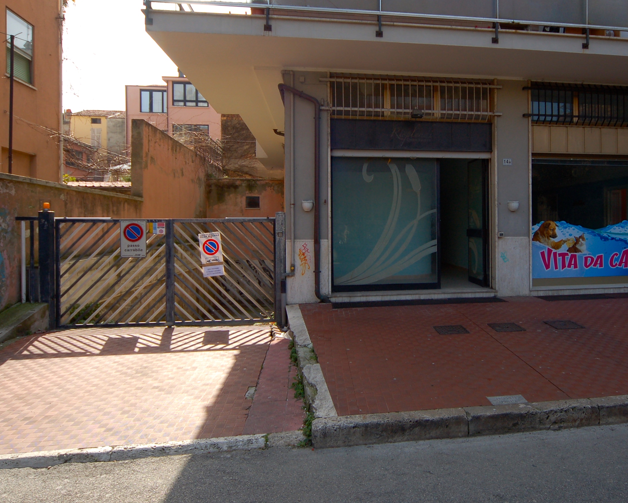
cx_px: 384
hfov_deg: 71.6
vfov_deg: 60.7
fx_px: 428
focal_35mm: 23
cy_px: 219
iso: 250
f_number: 8
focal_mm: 12
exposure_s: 1/250
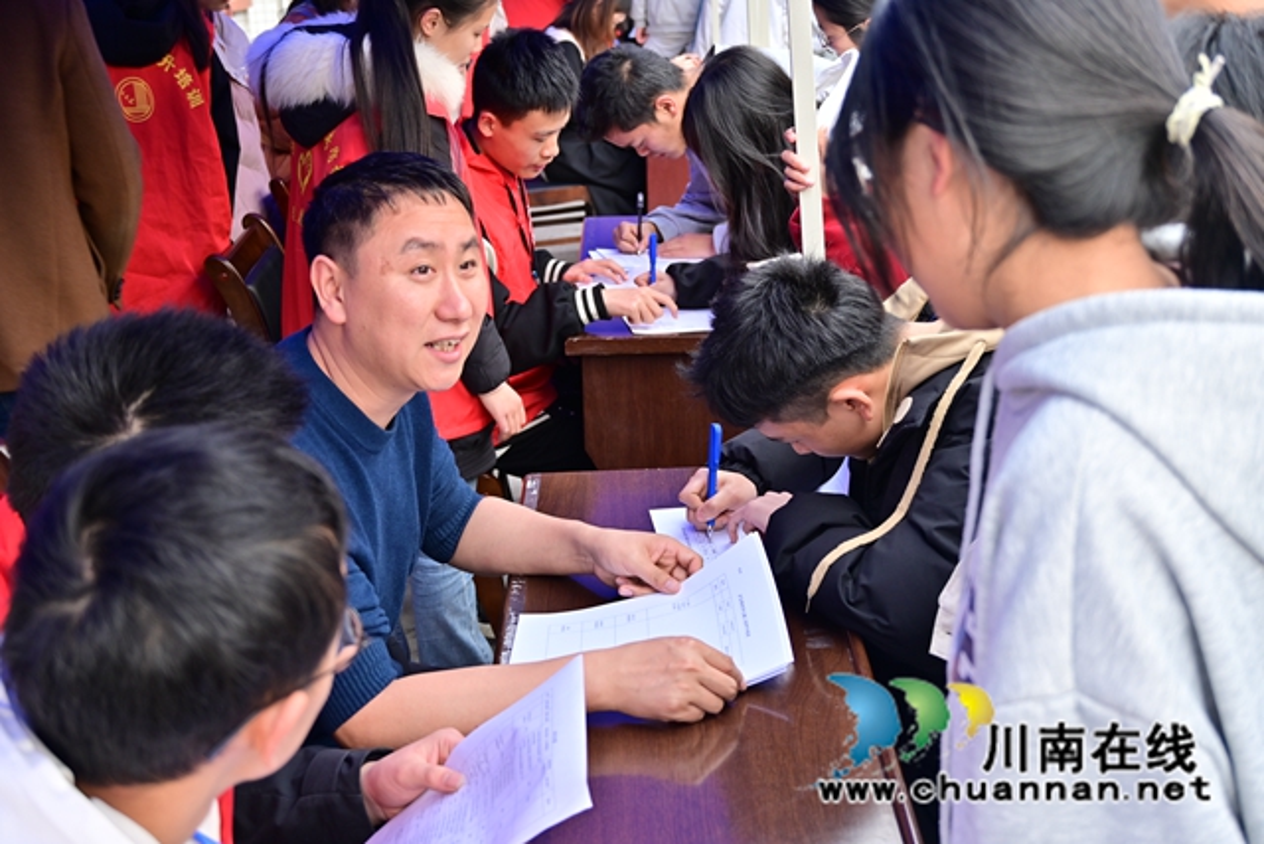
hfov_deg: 42.3
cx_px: 632
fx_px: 1633
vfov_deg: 29.0
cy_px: 422
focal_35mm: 46
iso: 125
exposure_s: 1/80
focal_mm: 31
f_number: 4
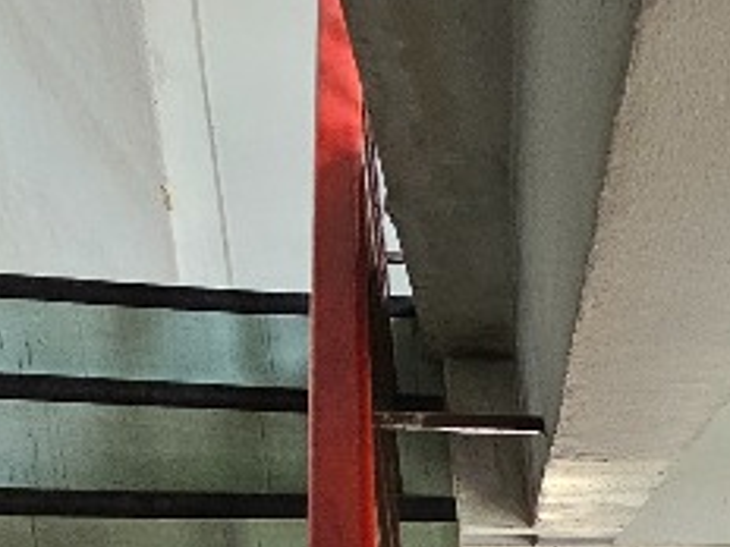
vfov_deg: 20.7
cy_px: 896
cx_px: 1045
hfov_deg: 26.6
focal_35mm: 56
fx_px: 1181
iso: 320
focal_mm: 2.2
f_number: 2.2
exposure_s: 1/33
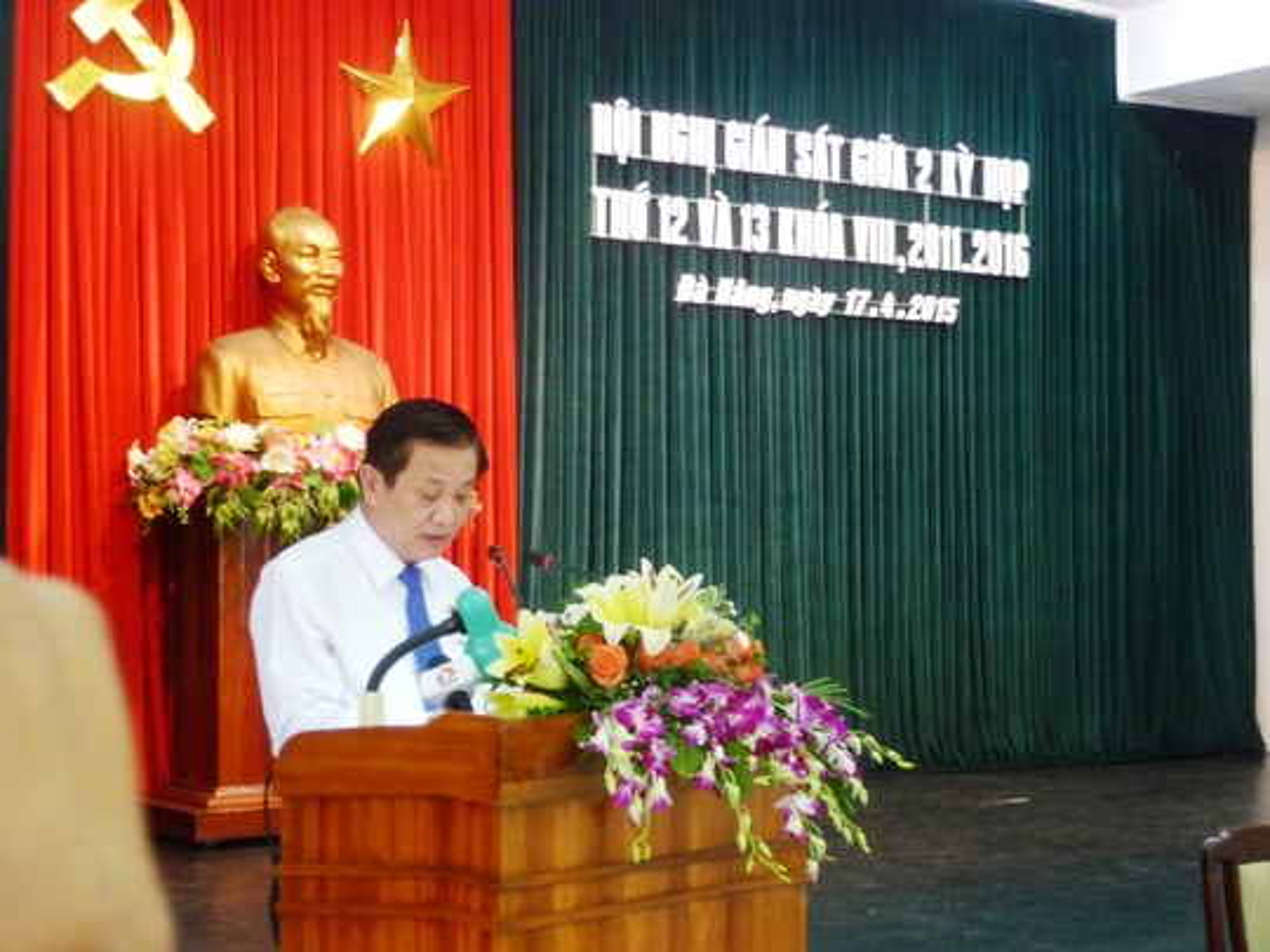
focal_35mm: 55
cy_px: 476
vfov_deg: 26.6
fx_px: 2018
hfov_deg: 34.9
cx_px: 635
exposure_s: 1/10
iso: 400
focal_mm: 9.3
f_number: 4.3
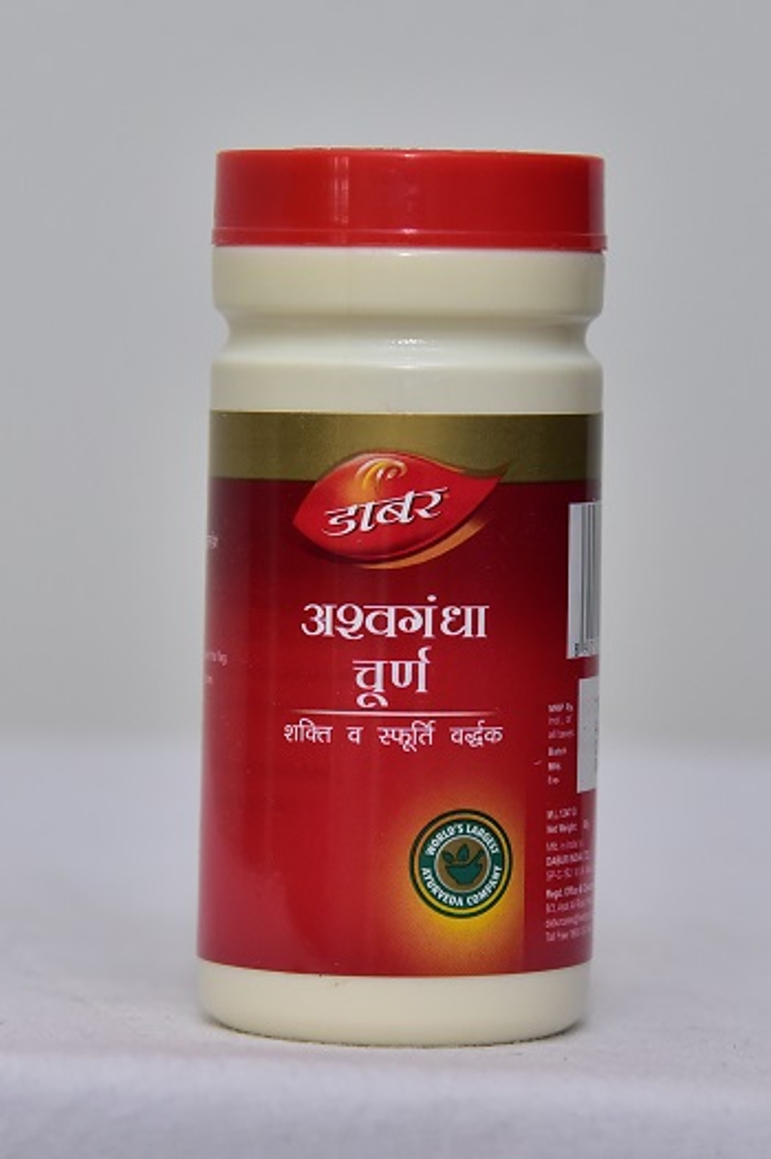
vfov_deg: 17.1
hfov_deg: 11.4
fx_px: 3860
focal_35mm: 120
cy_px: 580
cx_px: 386
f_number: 5.6
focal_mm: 120
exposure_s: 1/160
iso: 1600
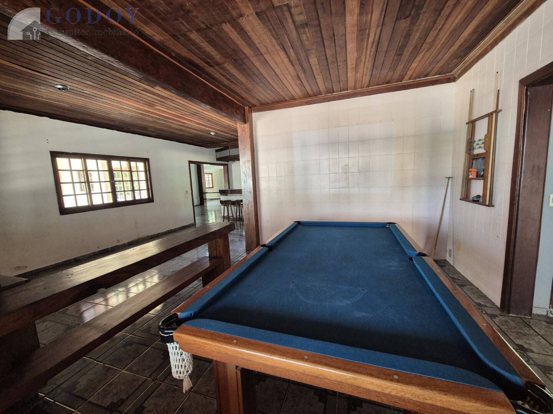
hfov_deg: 106.2
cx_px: 276
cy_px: 207
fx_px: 208
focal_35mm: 13
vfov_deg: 89.9
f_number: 2.2
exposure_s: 1/60
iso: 500
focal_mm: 2.2
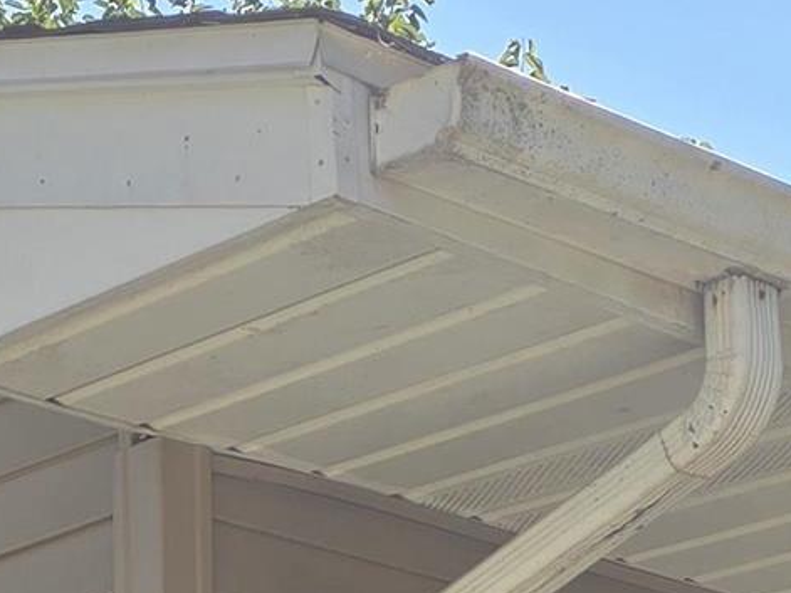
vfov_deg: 9.3
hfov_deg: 12.9
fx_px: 3427
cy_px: 1168
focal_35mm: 150
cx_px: -102
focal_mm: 6.3
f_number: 1.7
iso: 12
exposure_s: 1/794
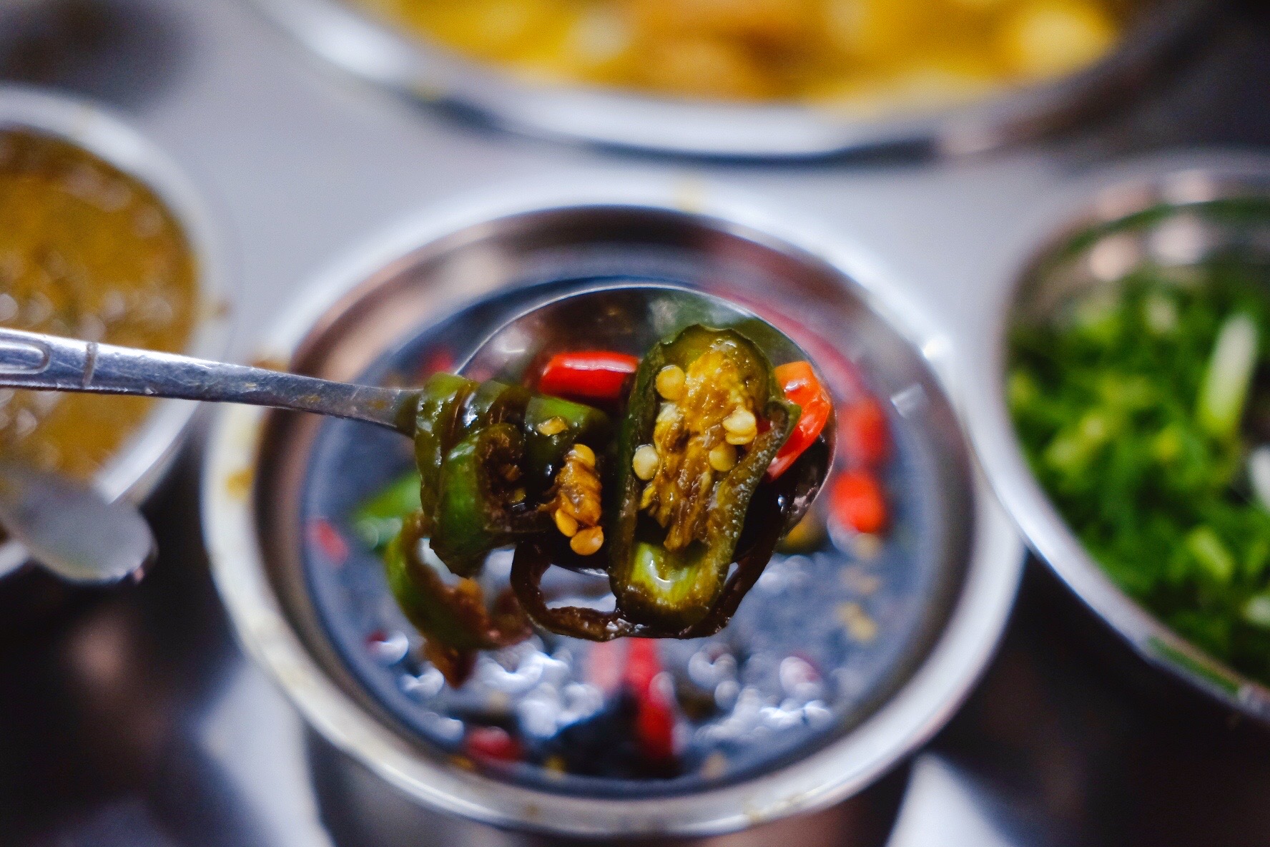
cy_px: 424
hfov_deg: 54.4
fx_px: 1235
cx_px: 635
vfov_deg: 37.9
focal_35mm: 35
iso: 2500
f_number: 2.2
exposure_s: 1/200
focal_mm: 23
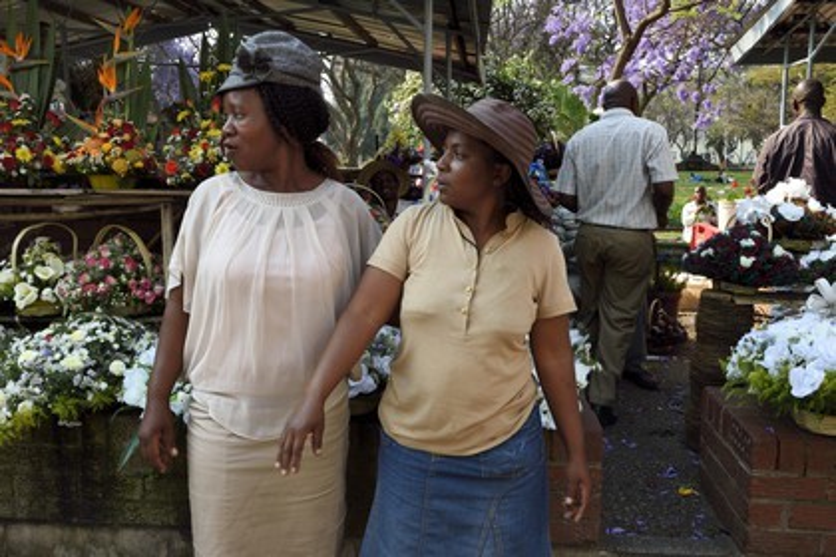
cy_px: 278
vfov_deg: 41.1
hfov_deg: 58.7
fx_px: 743
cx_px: 418
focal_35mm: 32
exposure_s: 1/100
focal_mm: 32
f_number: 18
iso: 800
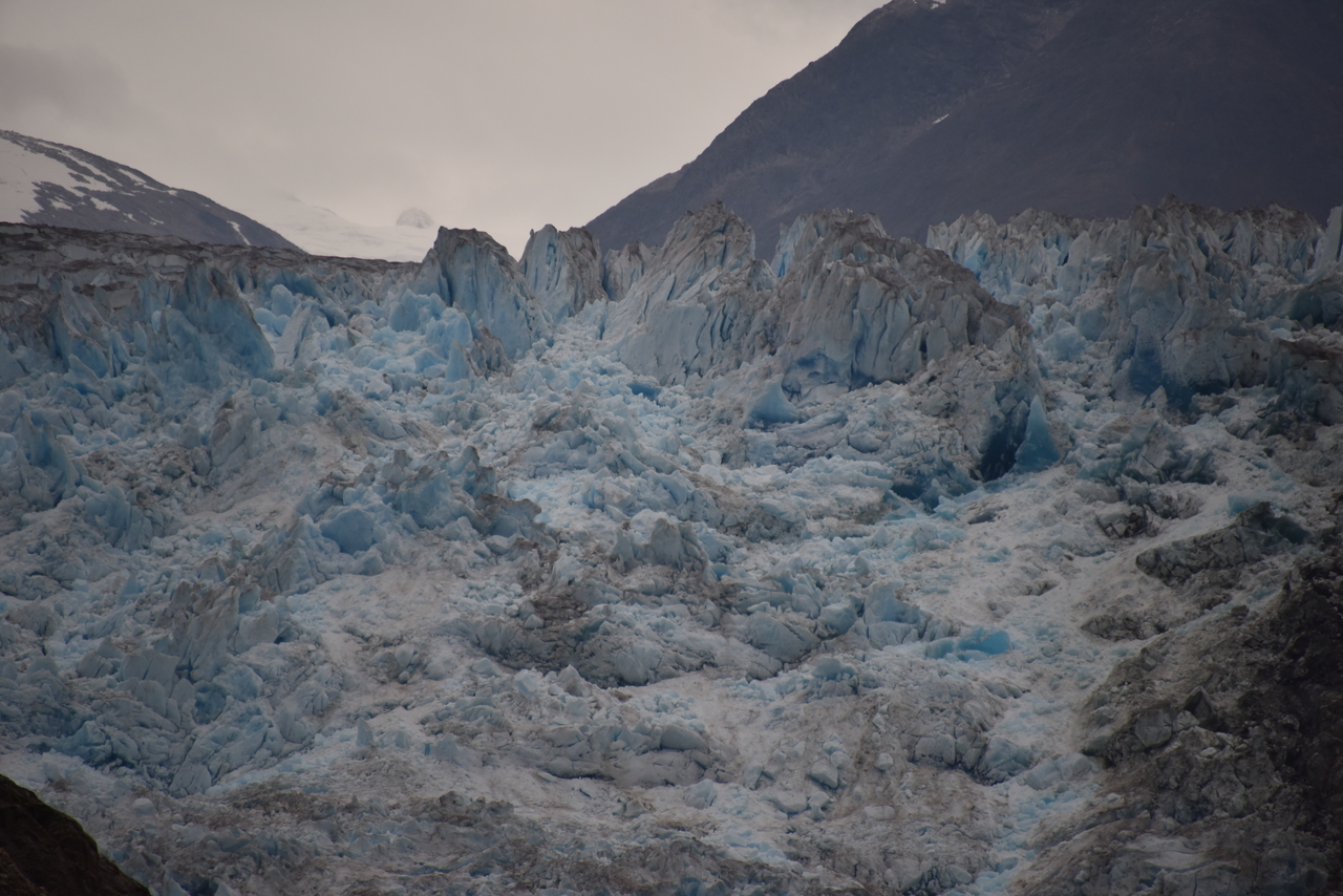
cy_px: 448
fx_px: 11193
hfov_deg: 6.9
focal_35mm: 300
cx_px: 672
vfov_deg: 4.6
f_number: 5.6
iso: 500
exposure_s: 1/640
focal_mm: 300
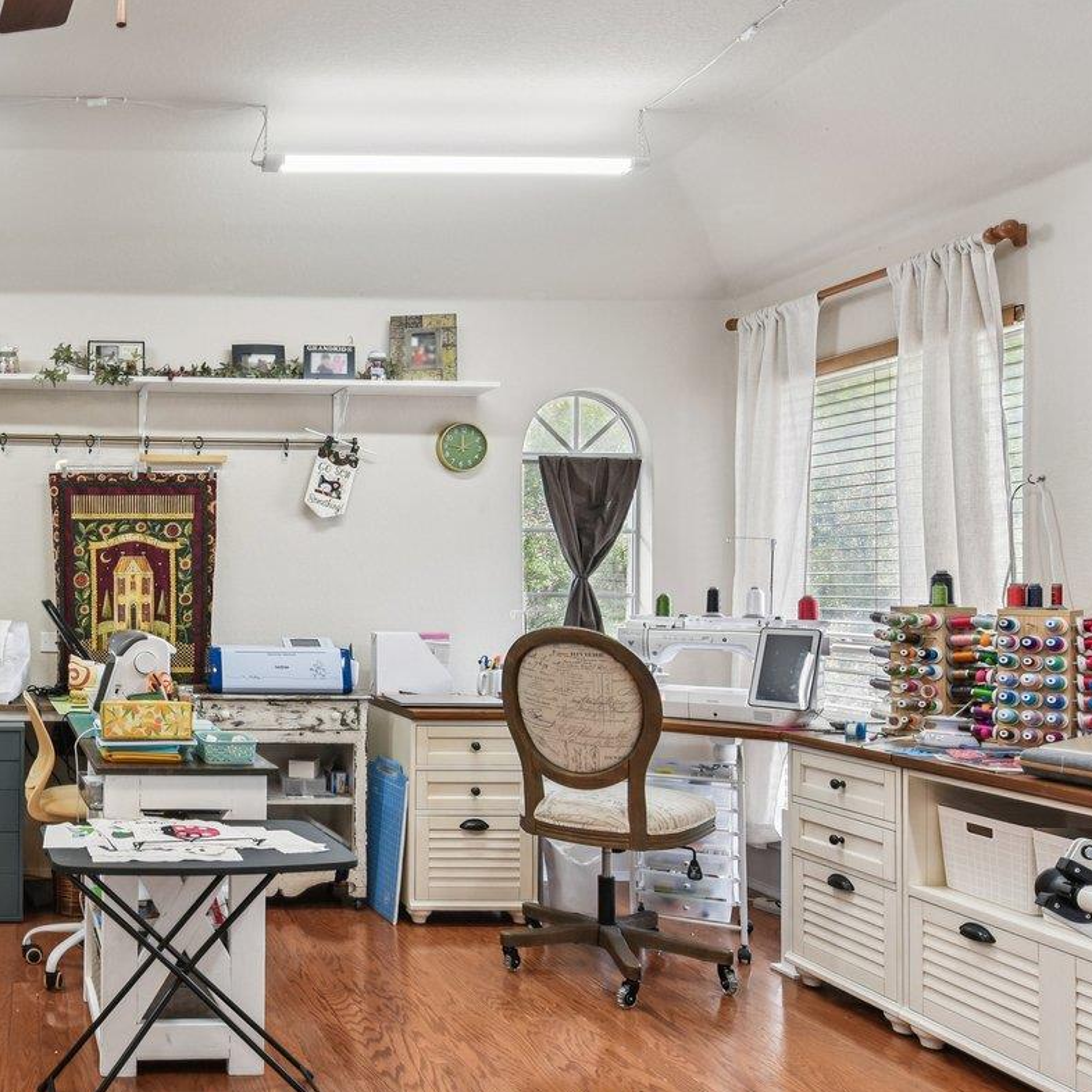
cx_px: 43
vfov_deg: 52.5
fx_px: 1106
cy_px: 569
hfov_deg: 45.7
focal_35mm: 31
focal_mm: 14
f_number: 8
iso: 250
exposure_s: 1/15
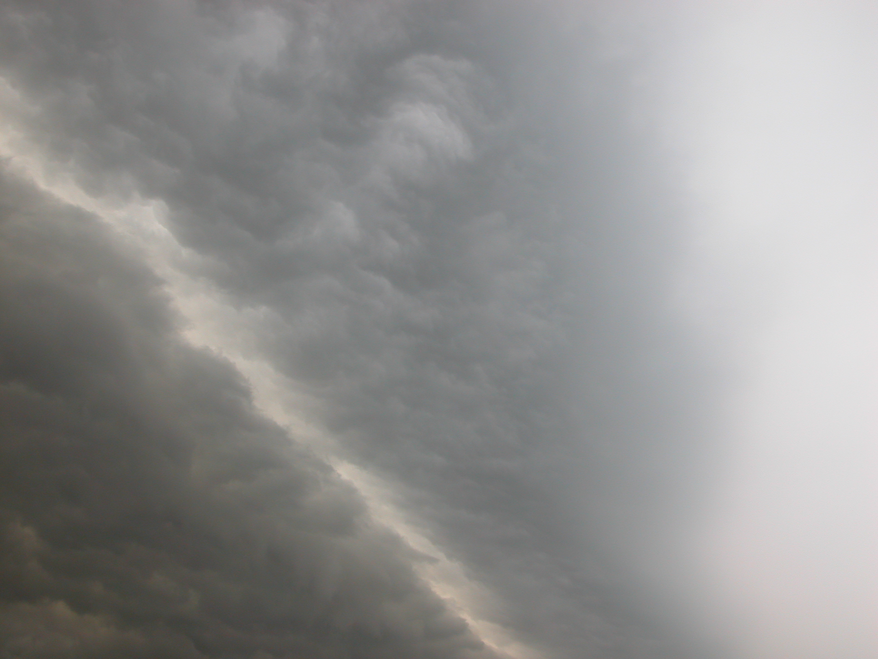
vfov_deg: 40.7
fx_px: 888
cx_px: 439
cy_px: 330
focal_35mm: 35
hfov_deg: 52.6
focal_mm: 8.9
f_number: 4
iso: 100
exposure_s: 1/115
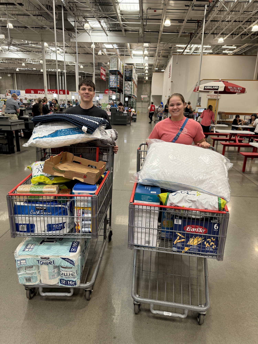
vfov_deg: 71.6
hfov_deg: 56.8
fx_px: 239
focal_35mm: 24
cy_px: 172
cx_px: 129
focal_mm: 6.76
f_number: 1.78
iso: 80
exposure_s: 1/121
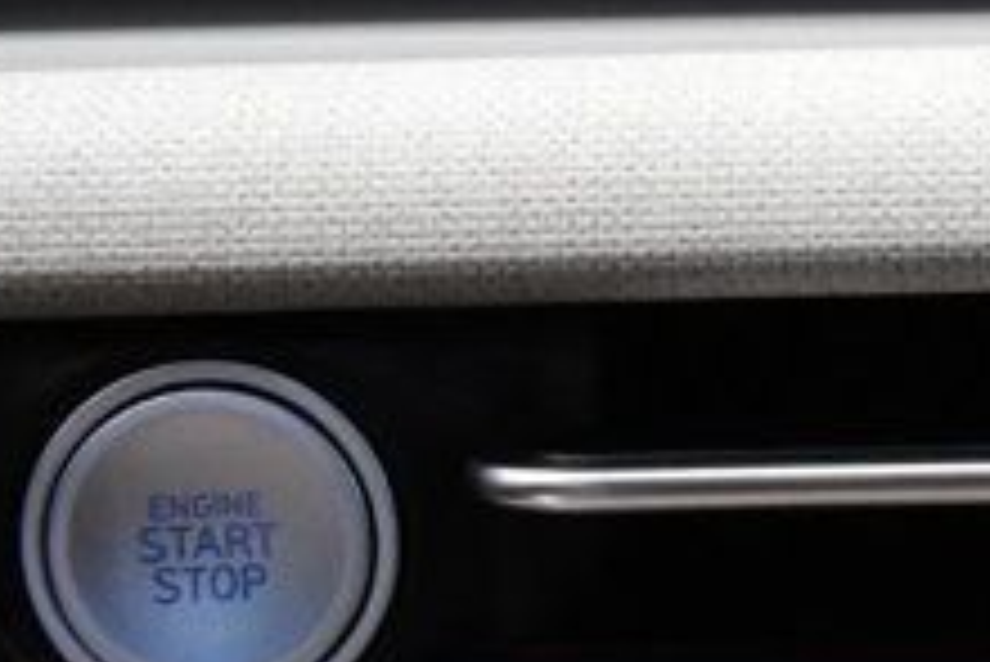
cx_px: 2236
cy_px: -356
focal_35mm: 223
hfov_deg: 8.5
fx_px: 6136
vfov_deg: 6.1
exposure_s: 1/125
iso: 2500
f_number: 5.6
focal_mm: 32
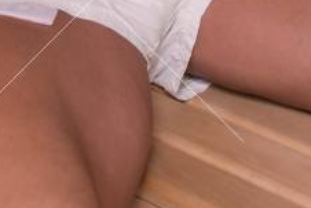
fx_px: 1193
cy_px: -302
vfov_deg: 8.9
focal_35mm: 138
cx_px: 95
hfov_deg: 14.8
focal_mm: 24
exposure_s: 1/60
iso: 200
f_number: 4
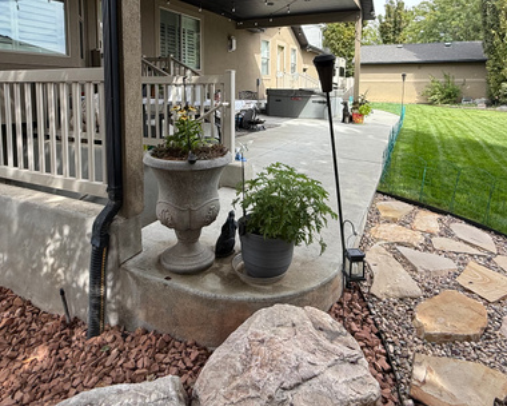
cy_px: 118
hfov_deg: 72.6
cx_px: 256
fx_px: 345
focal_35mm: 23
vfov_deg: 58.7
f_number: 2.2
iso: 50
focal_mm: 2.22
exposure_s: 1/510
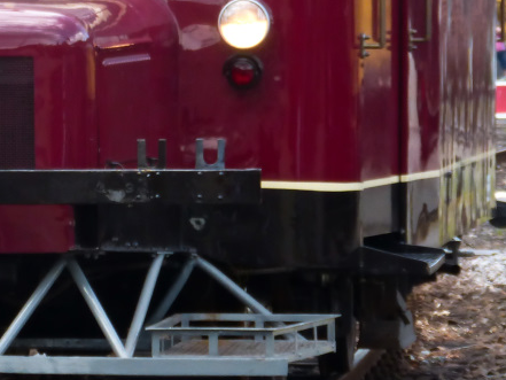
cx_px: 17
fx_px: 6638
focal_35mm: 454
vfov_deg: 3.3
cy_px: -10
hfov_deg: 4.4
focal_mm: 30.1
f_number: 4
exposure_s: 1/250
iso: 200
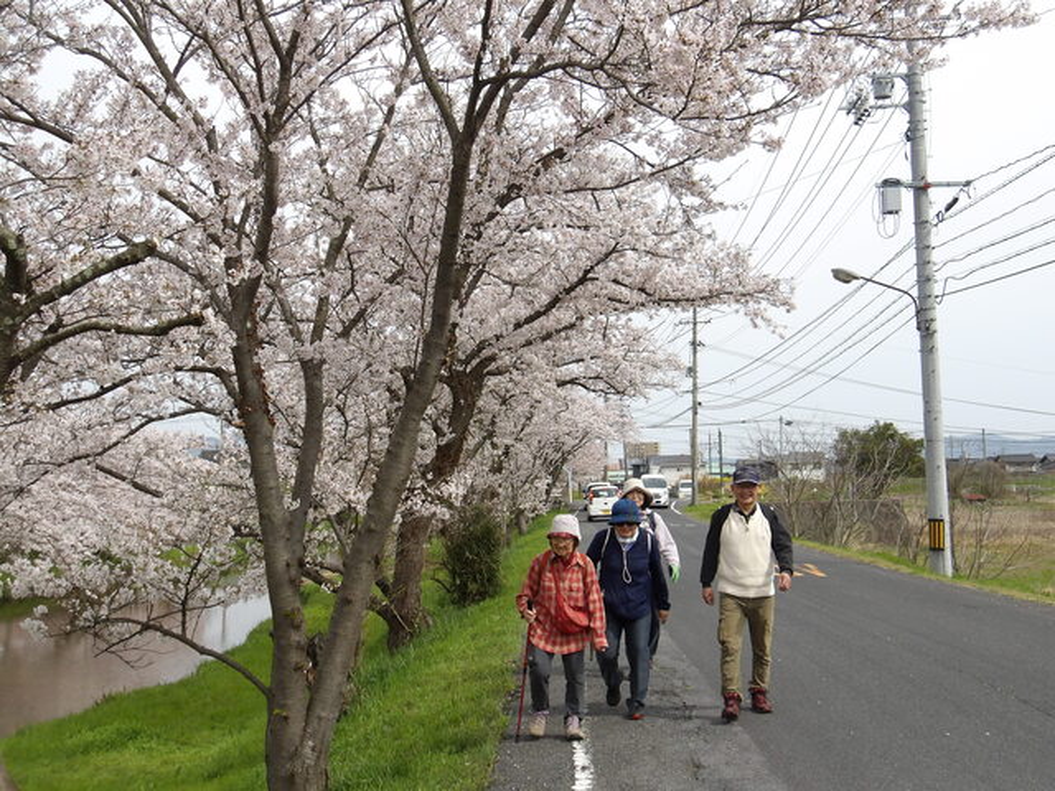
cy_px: 396
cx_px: 528
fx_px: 1280
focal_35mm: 42
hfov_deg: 44.8
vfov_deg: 34.3
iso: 100
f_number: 3.7
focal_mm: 7.6
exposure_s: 1/704
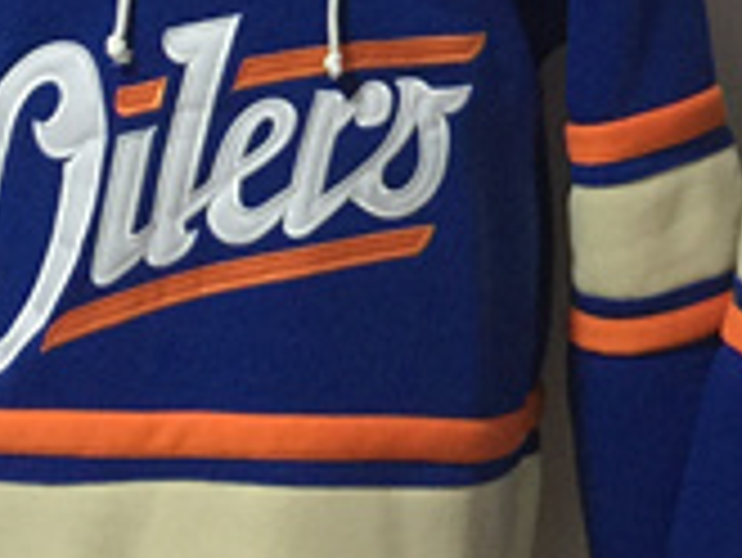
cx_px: 738
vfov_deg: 12.7
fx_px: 2445
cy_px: -110
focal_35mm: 114
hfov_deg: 16.9
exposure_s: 1/10
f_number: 2.2
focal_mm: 4.15
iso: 125
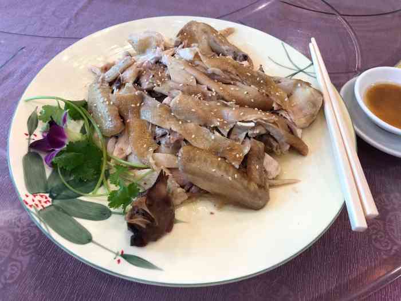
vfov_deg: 49.7
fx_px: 324
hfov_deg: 63.4
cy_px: 150
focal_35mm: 28
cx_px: 200
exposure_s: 1/33
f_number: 1.8
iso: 40
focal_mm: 4
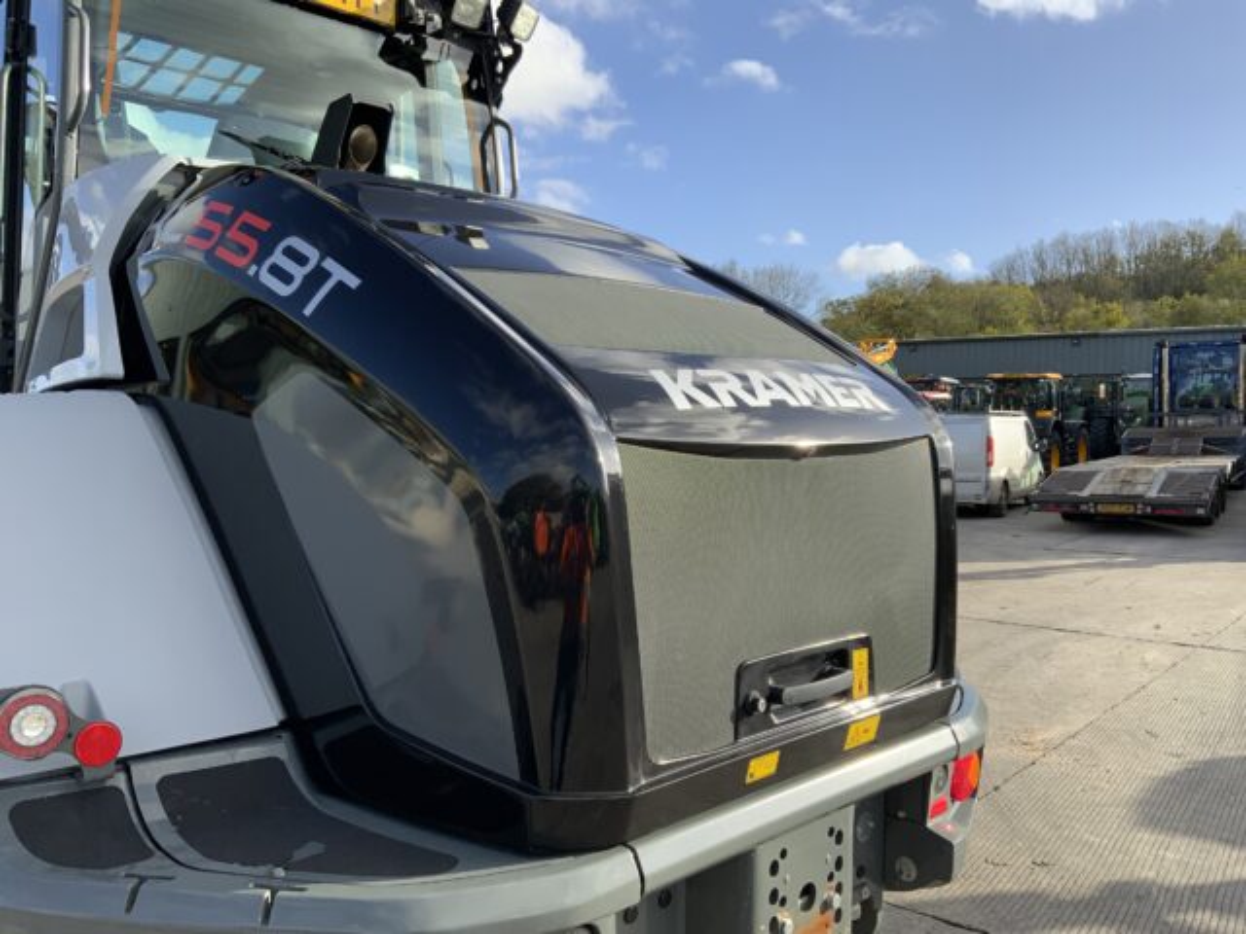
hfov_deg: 61.7
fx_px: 1044
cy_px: 467
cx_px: 623
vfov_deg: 48.2
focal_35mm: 29
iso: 16
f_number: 1.8
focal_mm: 3
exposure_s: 1/1076
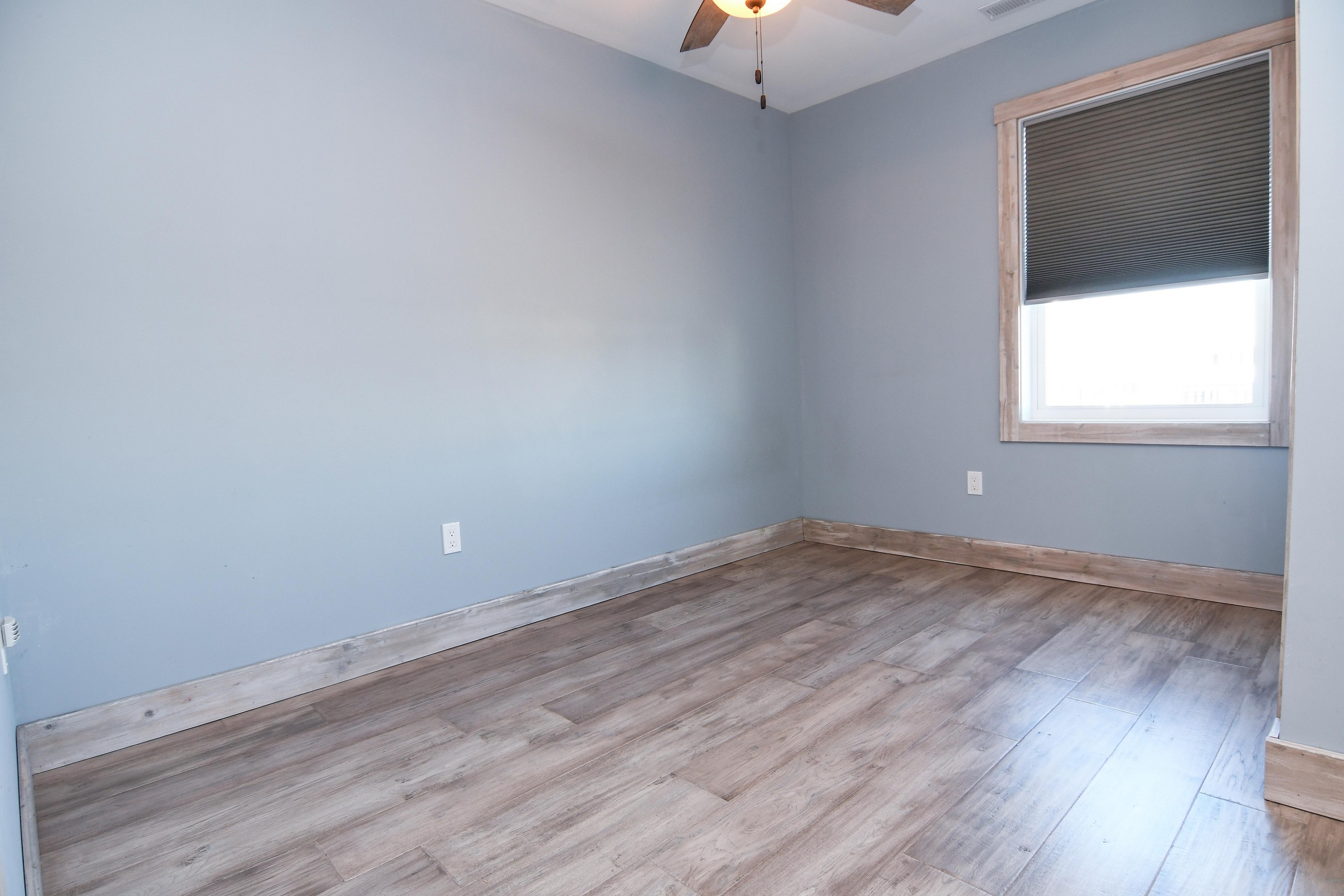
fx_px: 672
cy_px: 448
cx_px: 672
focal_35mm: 18
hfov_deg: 90.0
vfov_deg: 67.4
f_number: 5.6
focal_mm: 12
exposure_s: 1/50
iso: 400
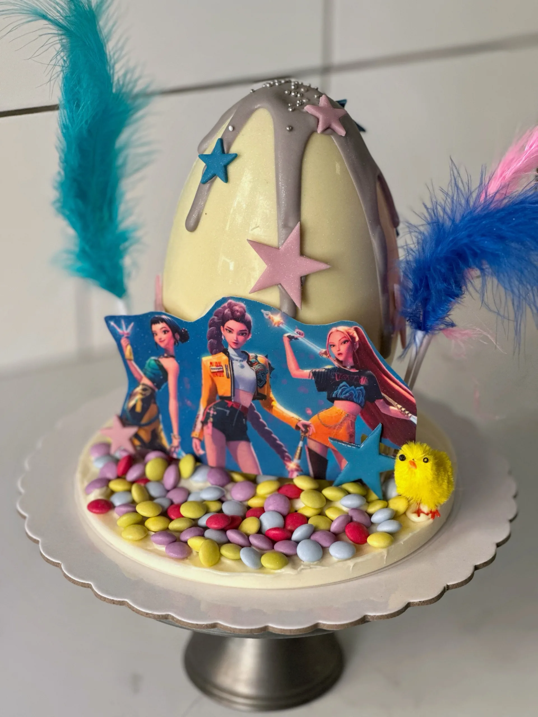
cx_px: 269
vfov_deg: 25.3
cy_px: 358
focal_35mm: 77
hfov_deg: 19.1
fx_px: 1596
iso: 250
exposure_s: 1/119
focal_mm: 9
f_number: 2.8
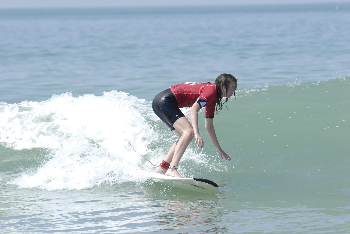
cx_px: 175
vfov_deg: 3.1
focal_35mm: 450
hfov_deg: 4.6
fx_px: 4380
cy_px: 117
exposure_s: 1/500
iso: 200
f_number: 8
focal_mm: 300
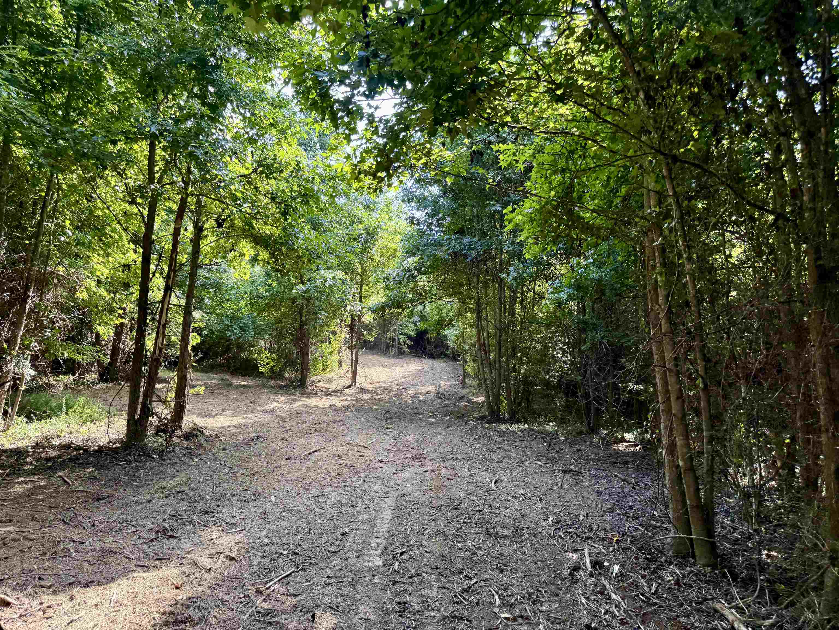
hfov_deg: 71.6
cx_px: 420
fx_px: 582
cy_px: 315
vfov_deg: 56.8
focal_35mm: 24
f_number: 1.78
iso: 100
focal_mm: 6.76
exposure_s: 1/242
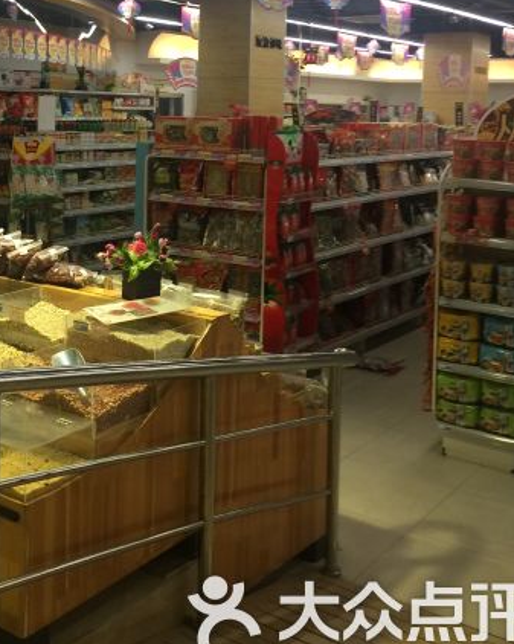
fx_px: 895
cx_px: 170
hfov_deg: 31.8
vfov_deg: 38.5
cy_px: 157
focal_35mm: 47
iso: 50
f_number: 2.2
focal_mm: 4.15
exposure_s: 1/33
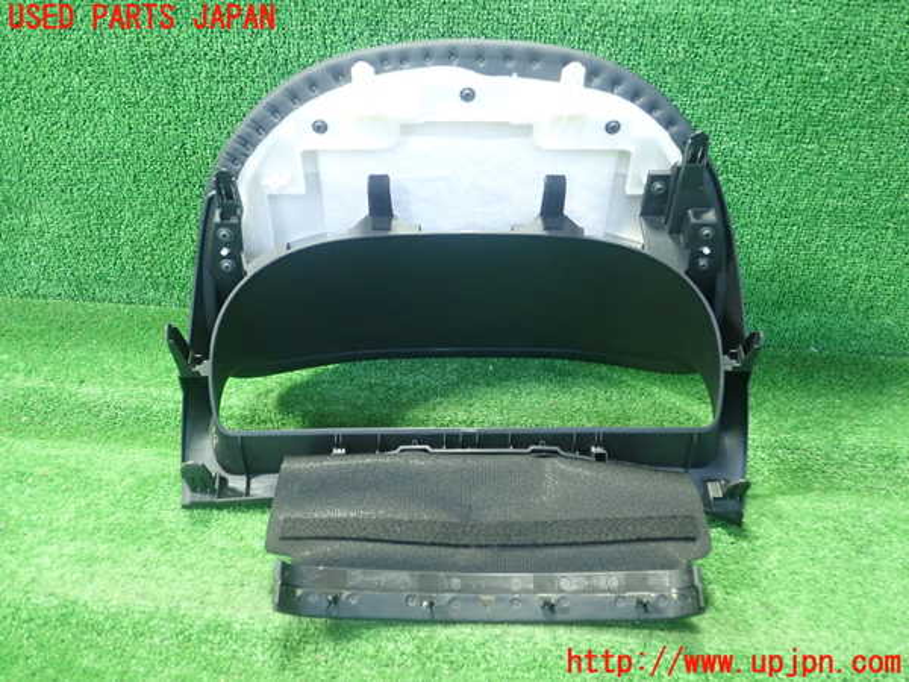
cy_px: 341
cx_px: 454
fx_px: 788
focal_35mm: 30
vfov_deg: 46.8
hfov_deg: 60.0
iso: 800
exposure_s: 1/80
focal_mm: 5.5
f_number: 2.3
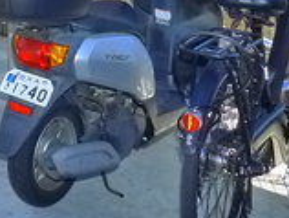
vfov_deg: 12.6
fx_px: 886
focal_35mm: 106
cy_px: -195
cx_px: -271
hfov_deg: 15.3
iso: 400
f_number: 3.2
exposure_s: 1/500
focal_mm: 5.1
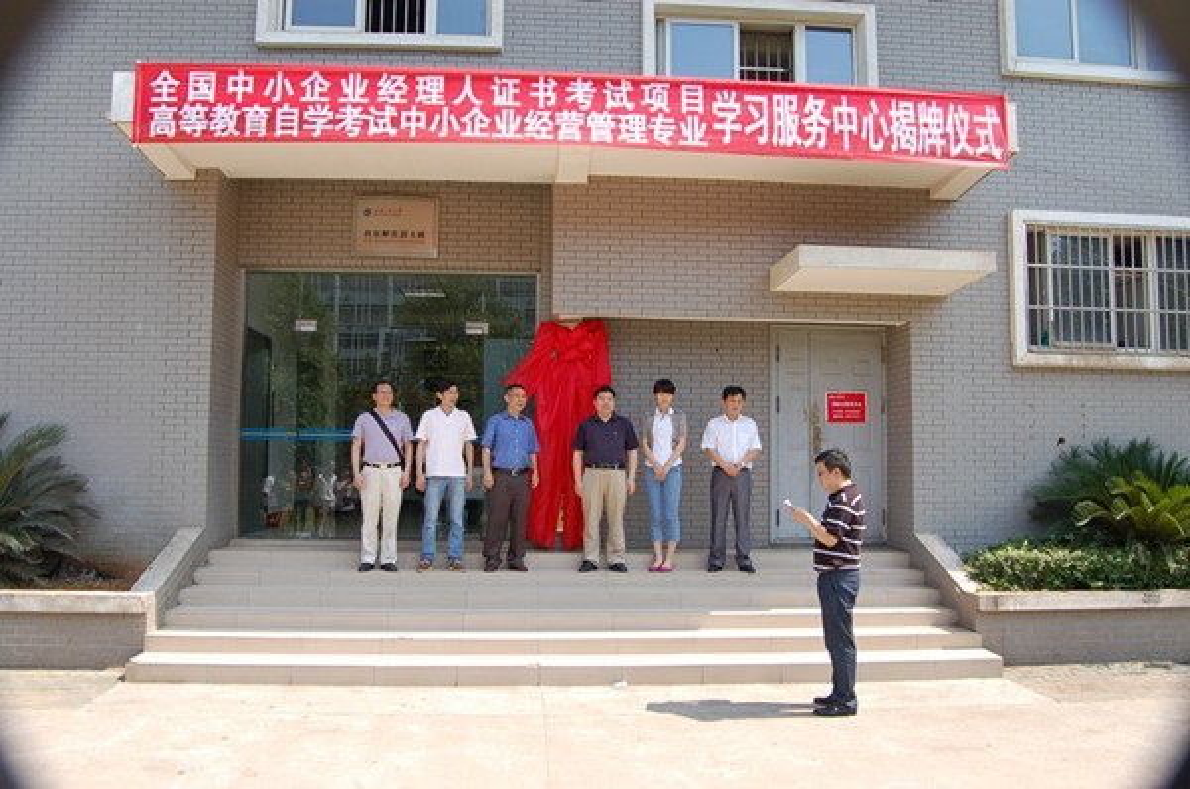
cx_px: 595
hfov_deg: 67.5
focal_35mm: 27
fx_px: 891
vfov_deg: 47.8
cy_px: 394
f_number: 7.1
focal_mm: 18
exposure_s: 1/200
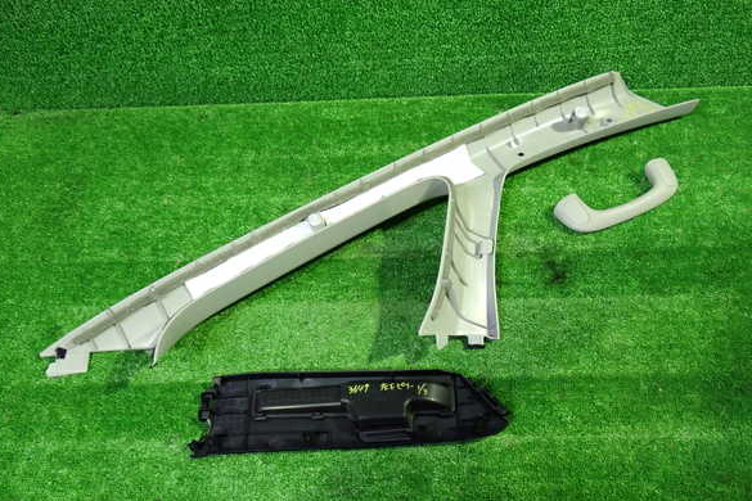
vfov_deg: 41.1
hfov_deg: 58.7
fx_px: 668
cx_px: 377
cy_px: 258
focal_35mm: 32
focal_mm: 5.4
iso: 640
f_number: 2.3
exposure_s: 1/30
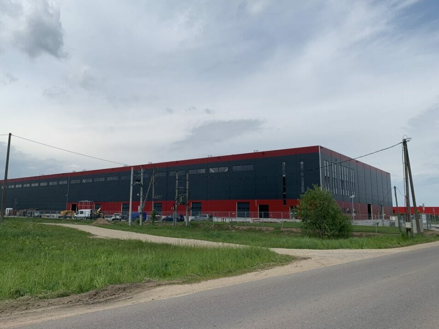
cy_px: 153
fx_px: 355
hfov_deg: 63.4
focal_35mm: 28
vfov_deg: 49.7
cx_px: 206
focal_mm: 4.25
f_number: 1.8
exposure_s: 1/4673
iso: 25
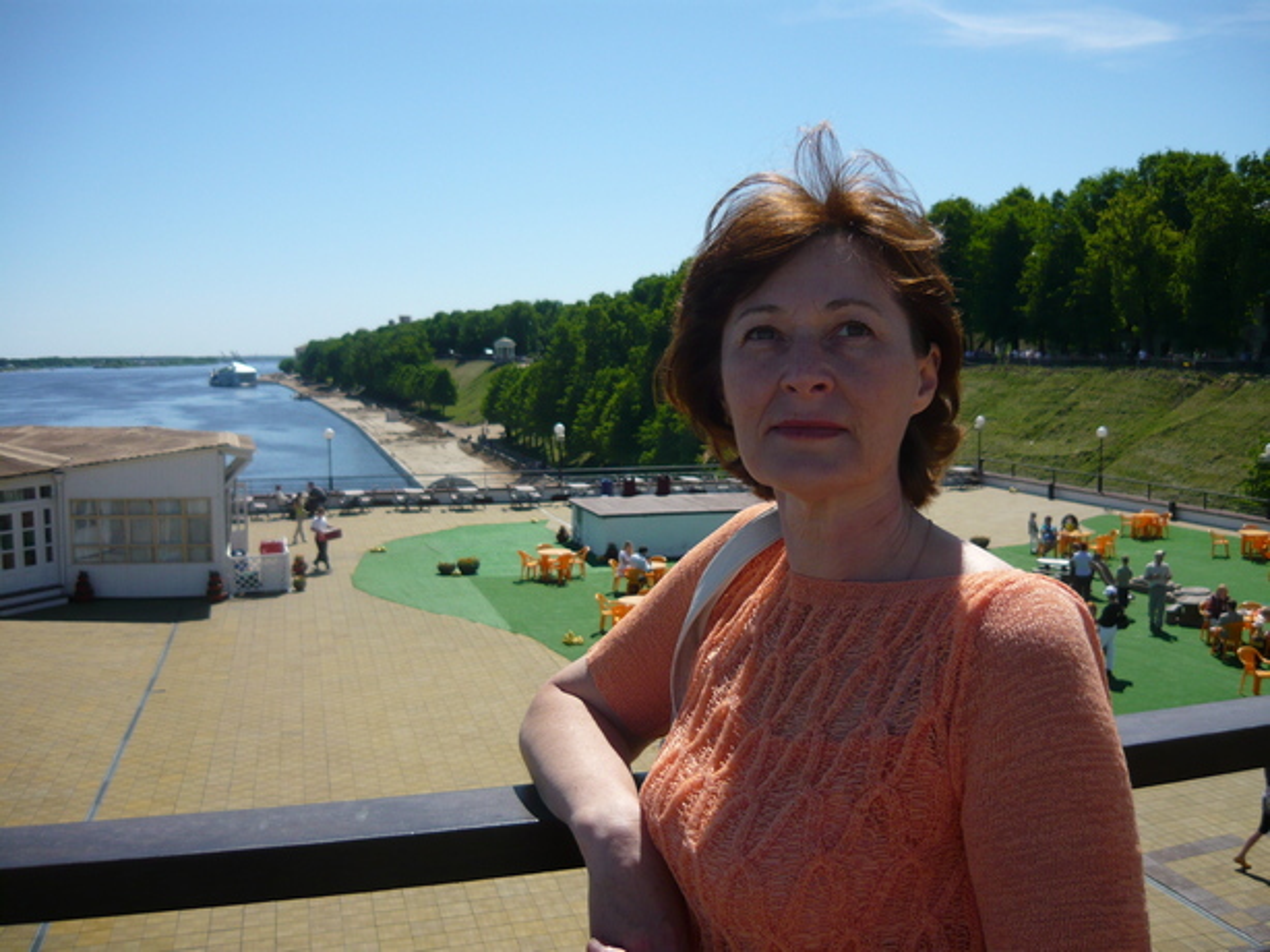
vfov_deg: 42.9
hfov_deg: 55.4
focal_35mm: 33
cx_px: 635
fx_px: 1210
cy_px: 476
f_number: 8
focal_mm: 5.5
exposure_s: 1/250
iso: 100
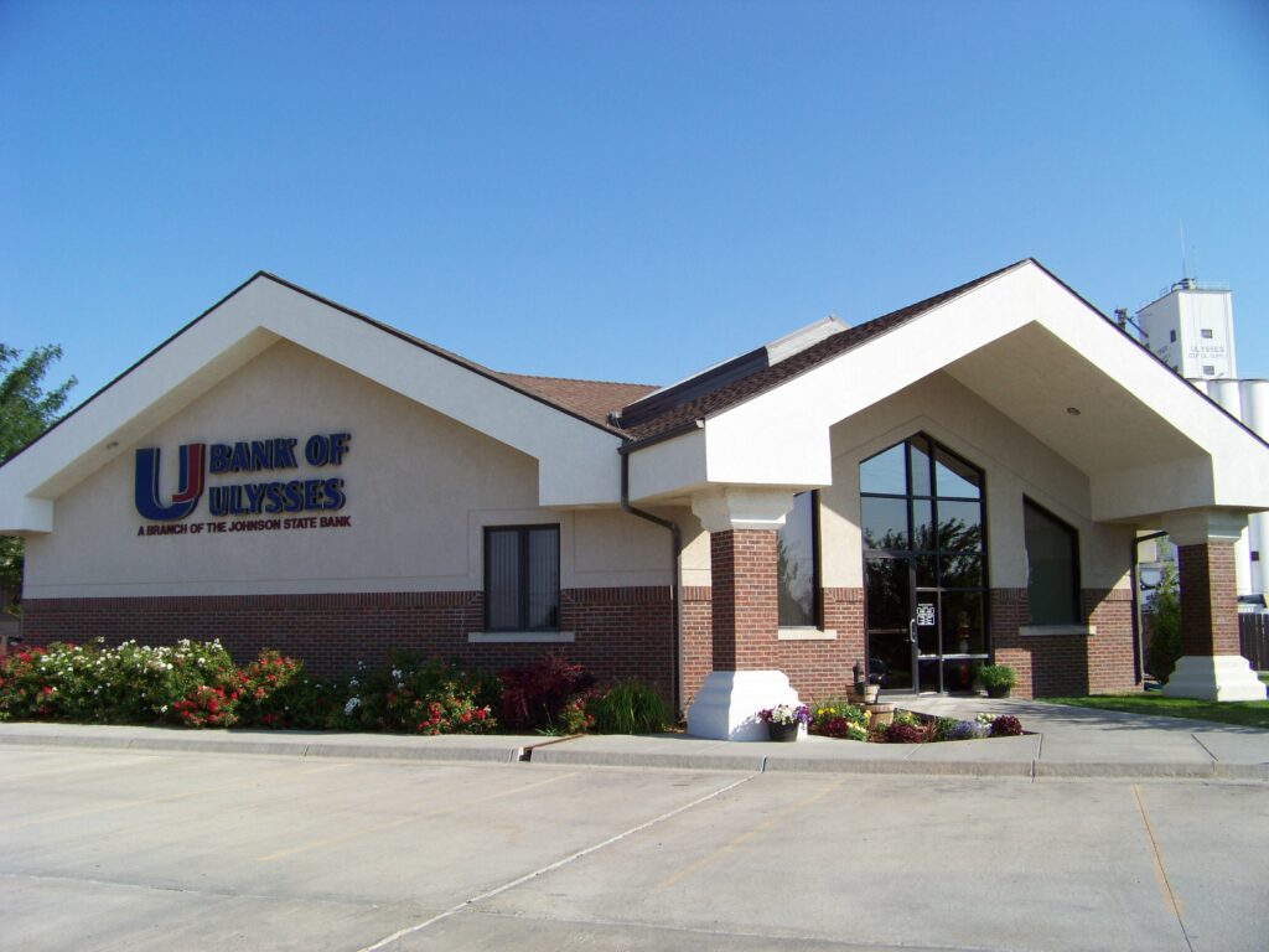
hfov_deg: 51.4
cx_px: 634
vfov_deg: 39.7
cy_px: 476
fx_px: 1320
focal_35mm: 36
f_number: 4
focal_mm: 5.85
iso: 64
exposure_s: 1/500
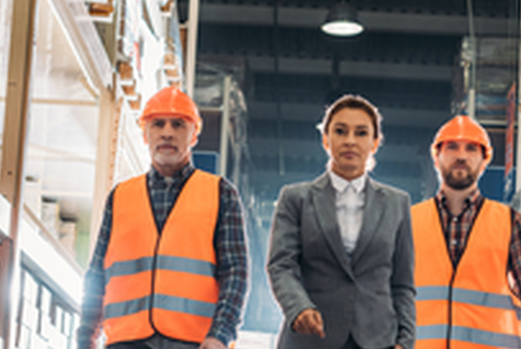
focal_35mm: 123
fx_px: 1783
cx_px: 344
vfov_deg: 11.2
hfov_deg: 16.6
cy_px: 267
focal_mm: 50
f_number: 4
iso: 320
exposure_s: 1/250
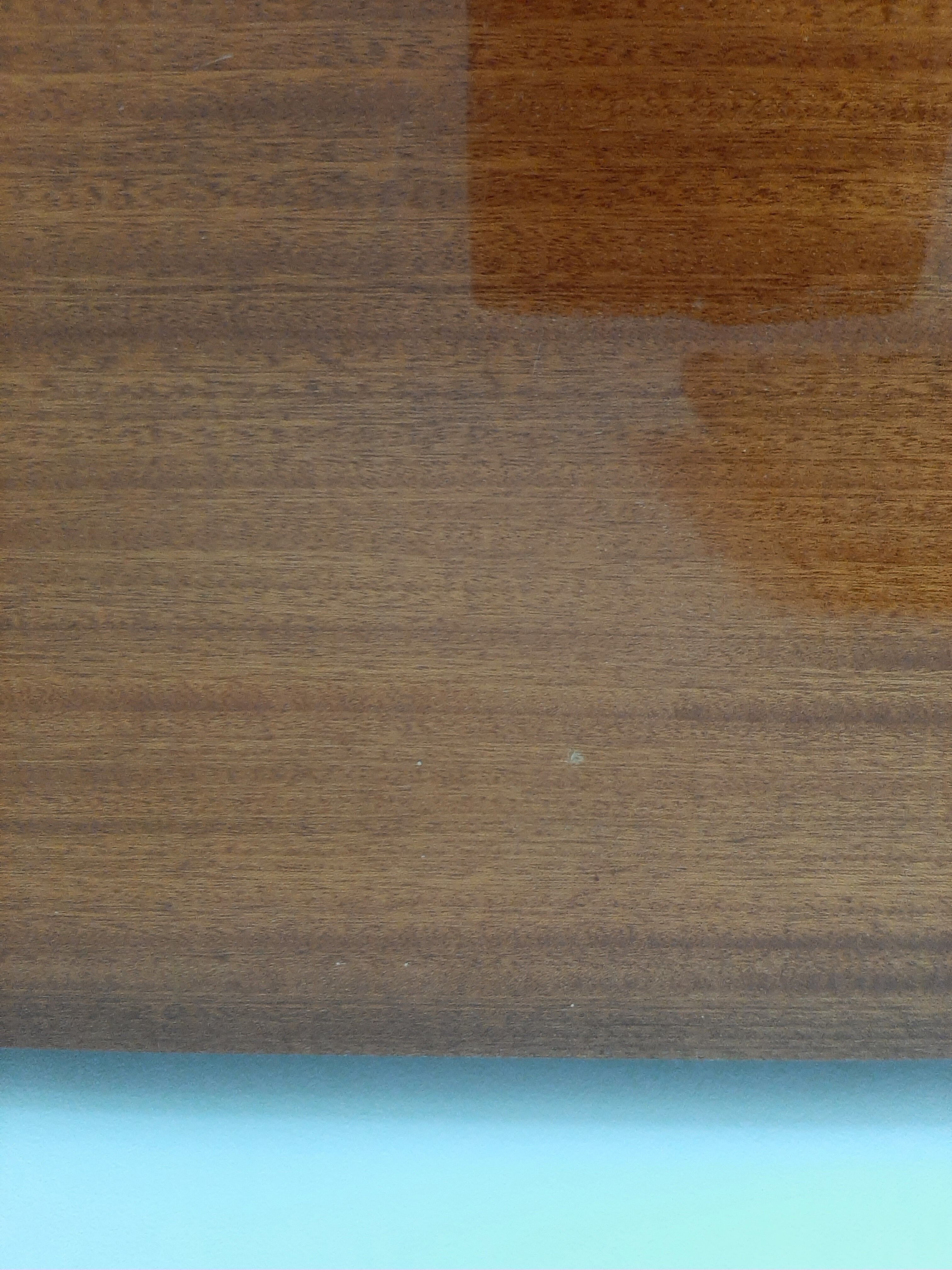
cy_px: 635
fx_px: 953
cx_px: 476
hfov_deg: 53.1
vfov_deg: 67.3
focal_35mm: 26
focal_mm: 3.93
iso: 250
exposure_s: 1/50
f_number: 1.7
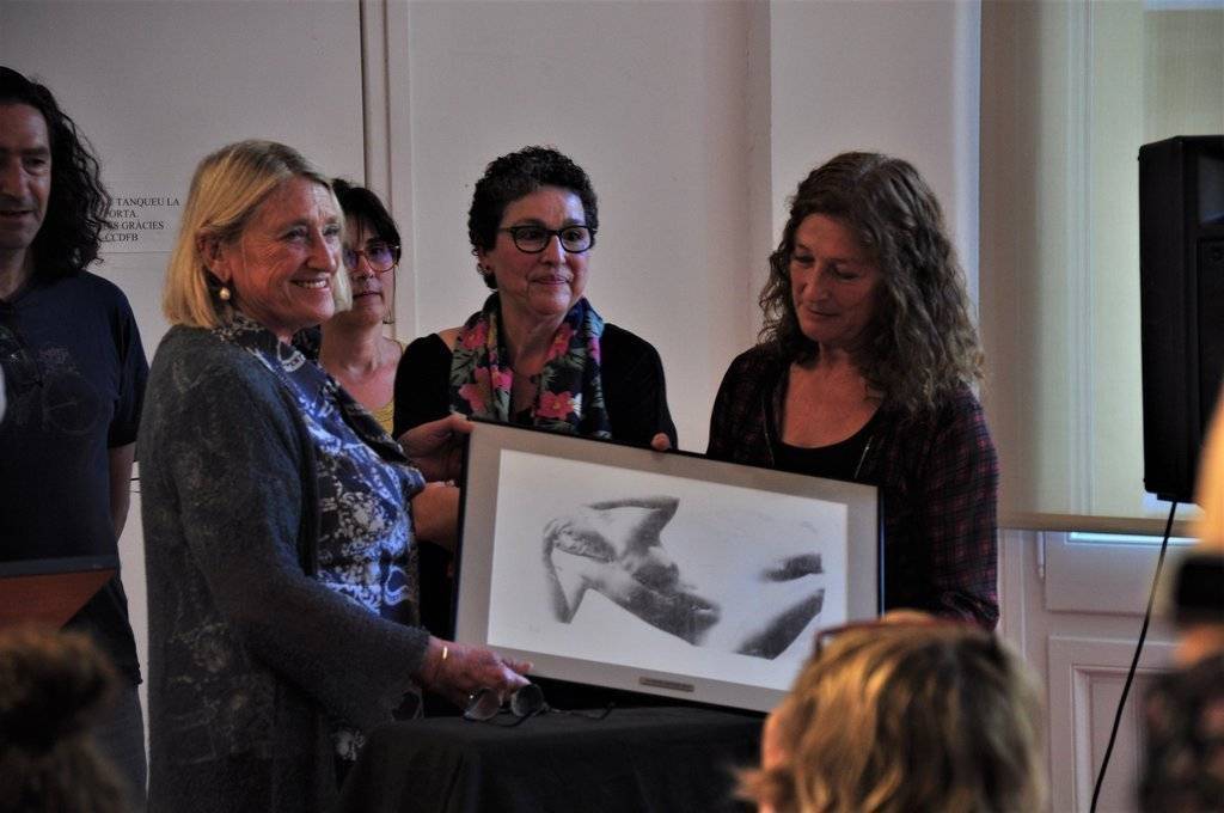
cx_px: 612
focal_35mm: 158
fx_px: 5348
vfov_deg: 8.7
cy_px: 406
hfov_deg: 13.1
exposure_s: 1/25
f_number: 6
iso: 400
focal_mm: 105
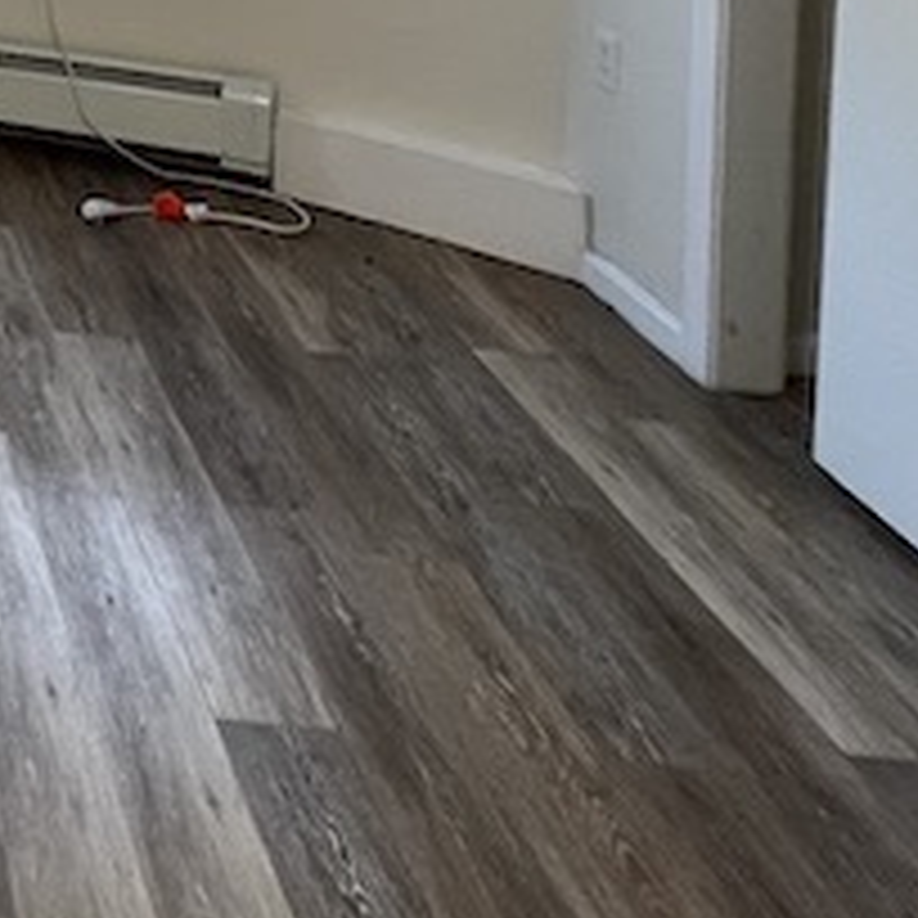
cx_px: -477
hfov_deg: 26.5
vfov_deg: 28.5
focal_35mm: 45
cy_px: -360
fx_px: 1350
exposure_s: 1/120
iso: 250
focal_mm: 1.57
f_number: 1.8
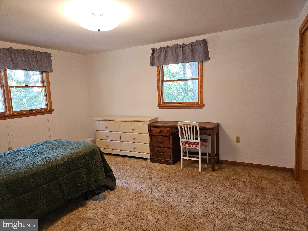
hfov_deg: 73.9
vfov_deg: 58.9
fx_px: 205
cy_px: 116
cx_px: 154
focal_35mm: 23
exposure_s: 1/60
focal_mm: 5.4
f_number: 1.8
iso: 100
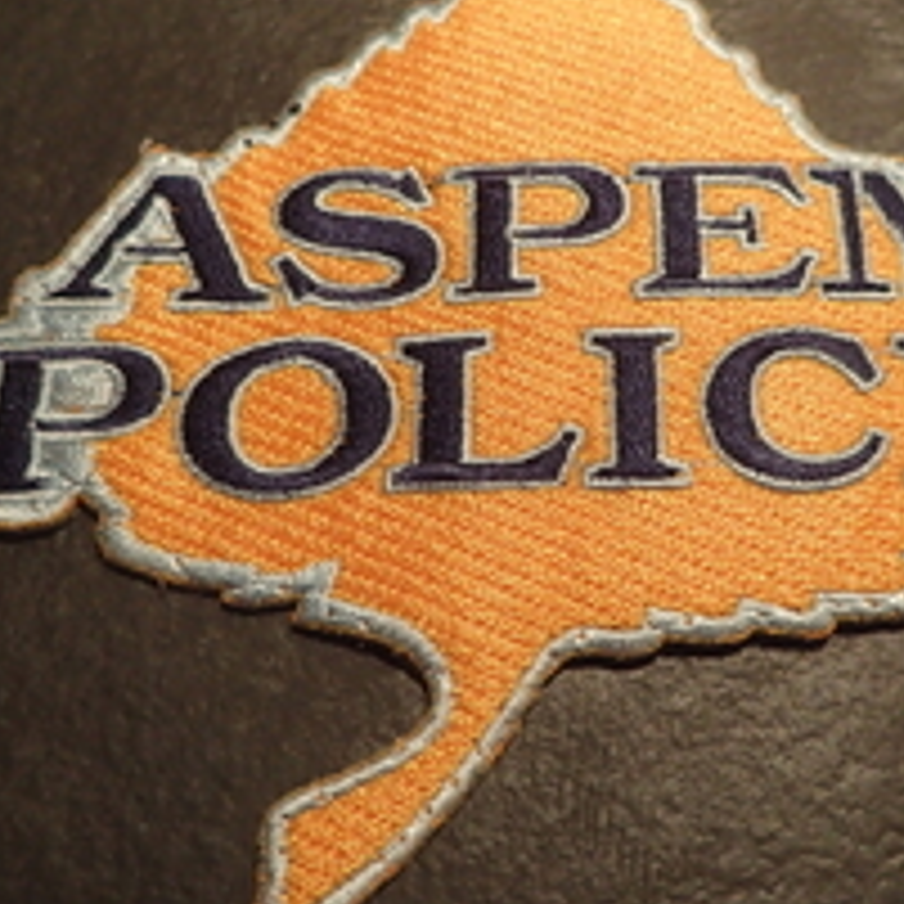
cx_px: 558
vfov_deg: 38.3
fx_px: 1300
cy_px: 414
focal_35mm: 44
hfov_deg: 38.1
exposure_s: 1/25
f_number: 2
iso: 400
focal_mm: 4.5
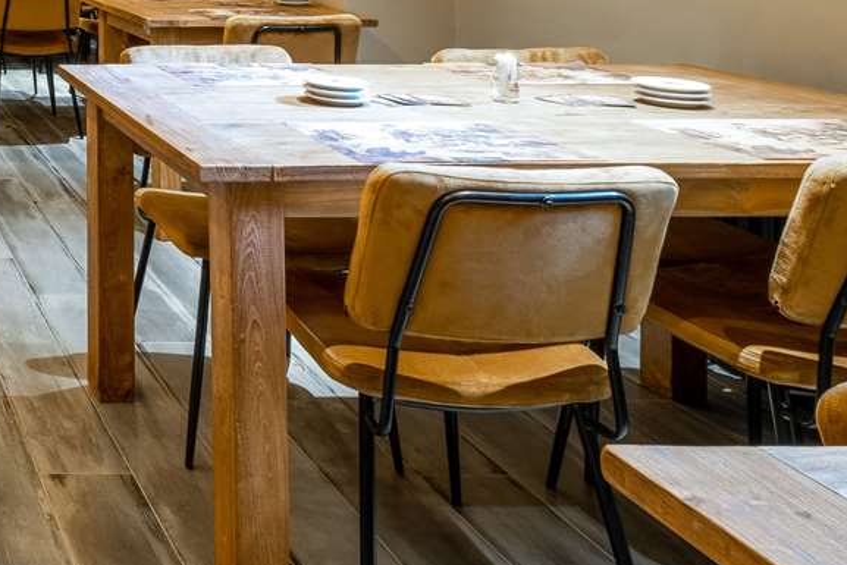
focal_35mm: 39
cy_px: -123
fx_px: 918
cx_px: -188
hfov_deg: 36.9
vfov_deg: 29.2
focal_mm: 10
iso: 100
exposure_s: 5
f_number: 11
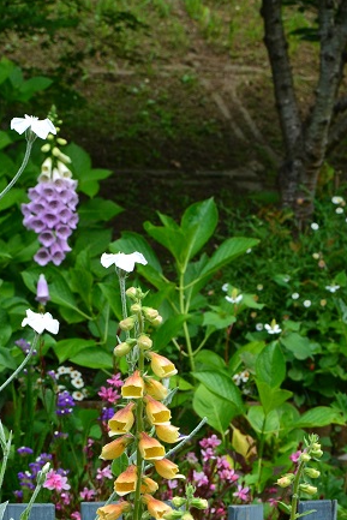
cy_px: 486
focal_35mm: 92
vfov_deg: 21.5
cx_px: 172
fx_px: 1329
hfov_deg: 14.9
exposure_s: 1/200
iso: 400
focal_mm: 32
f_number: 10
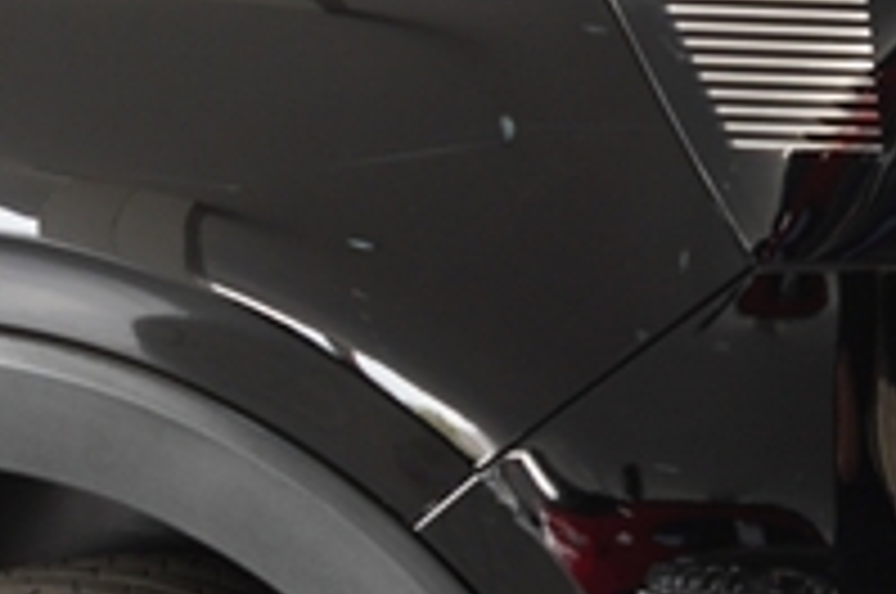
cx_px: 882
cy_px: 263
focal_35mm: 232
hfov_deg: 8.8
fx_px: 5765
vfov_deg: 5.9
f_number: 4
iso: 200
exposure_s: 1/60
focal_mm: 30
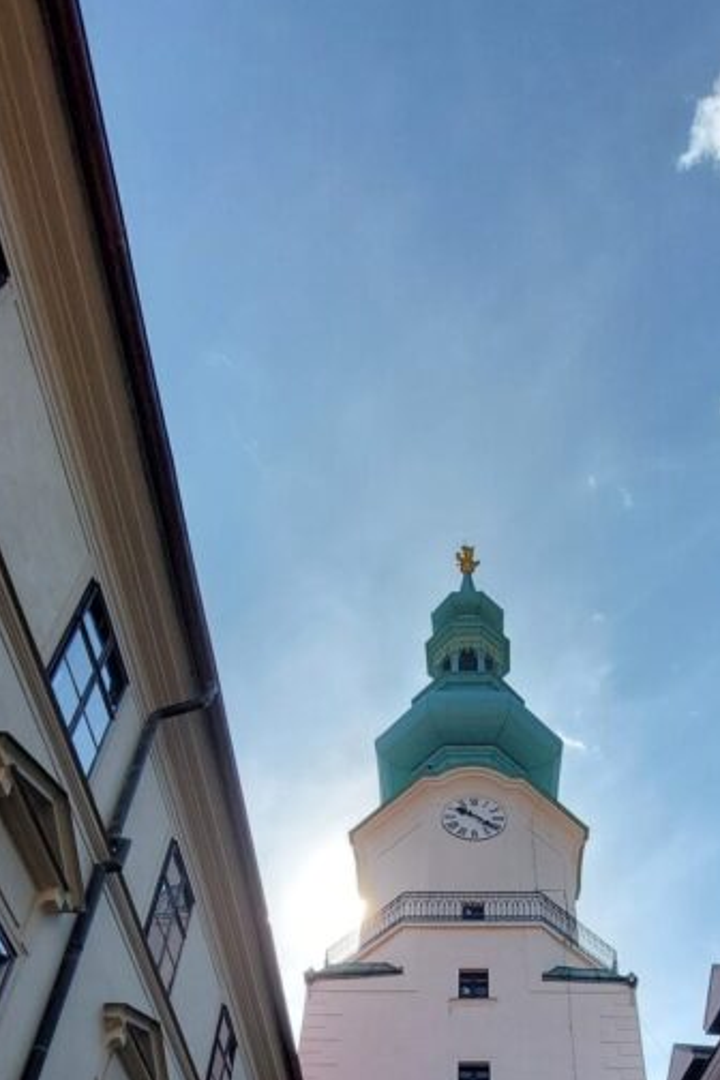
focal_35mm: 29
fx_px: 870
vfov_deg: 53.8
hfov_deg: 44.7
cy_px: 1011
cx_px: 439
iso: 50
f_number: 2.2
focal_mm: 1.74
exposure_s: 1/1383
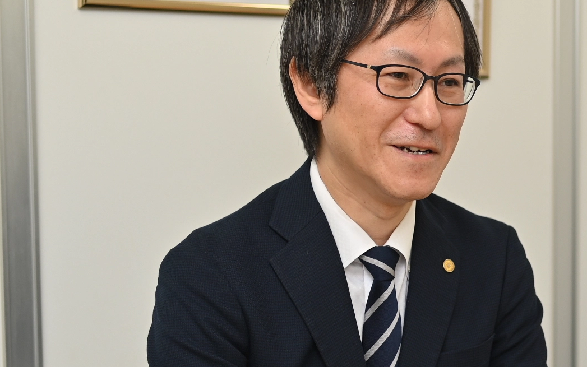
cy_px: 292
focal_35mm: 103
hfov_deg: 19.2
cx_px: 671
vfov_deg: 12.7
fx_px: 1648
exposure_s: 1/200
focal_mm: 35
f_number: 2.5
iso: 100
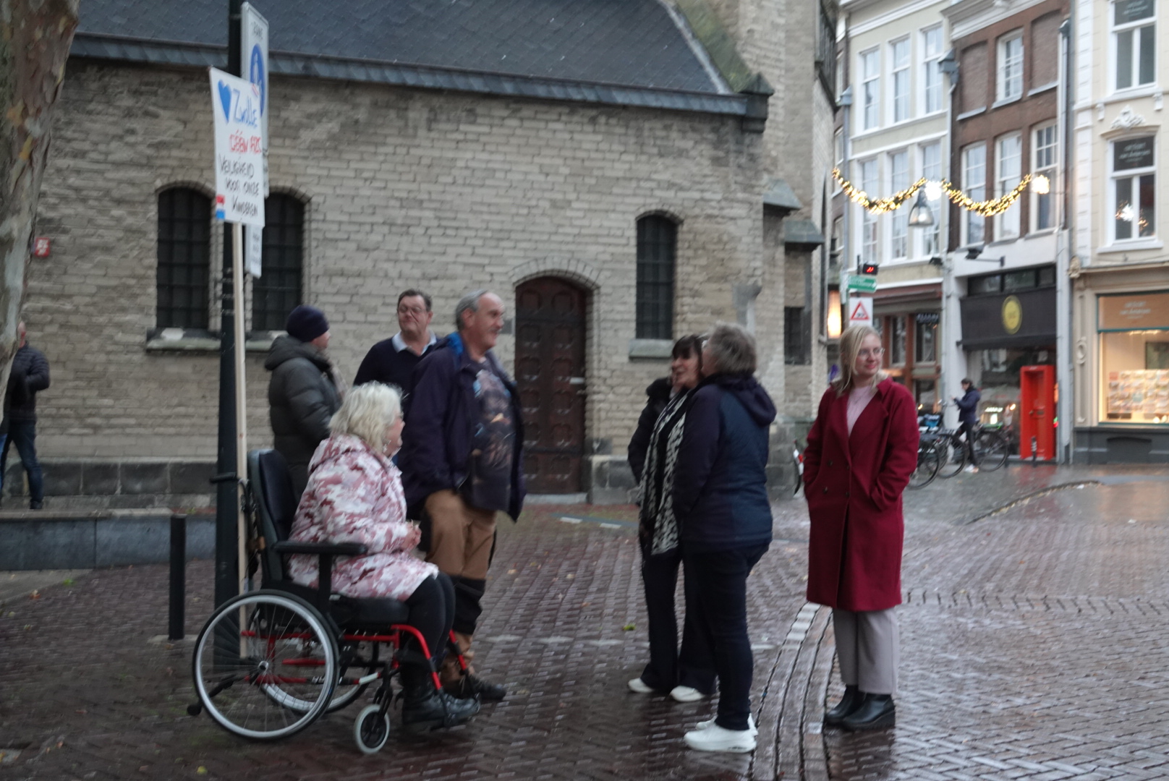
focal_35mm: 54
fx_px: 1755
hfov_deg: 36.8
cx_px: 584
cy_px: 390
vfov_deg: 25.1
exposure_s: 1/15
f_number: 3.2
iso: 800
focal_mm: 19.68
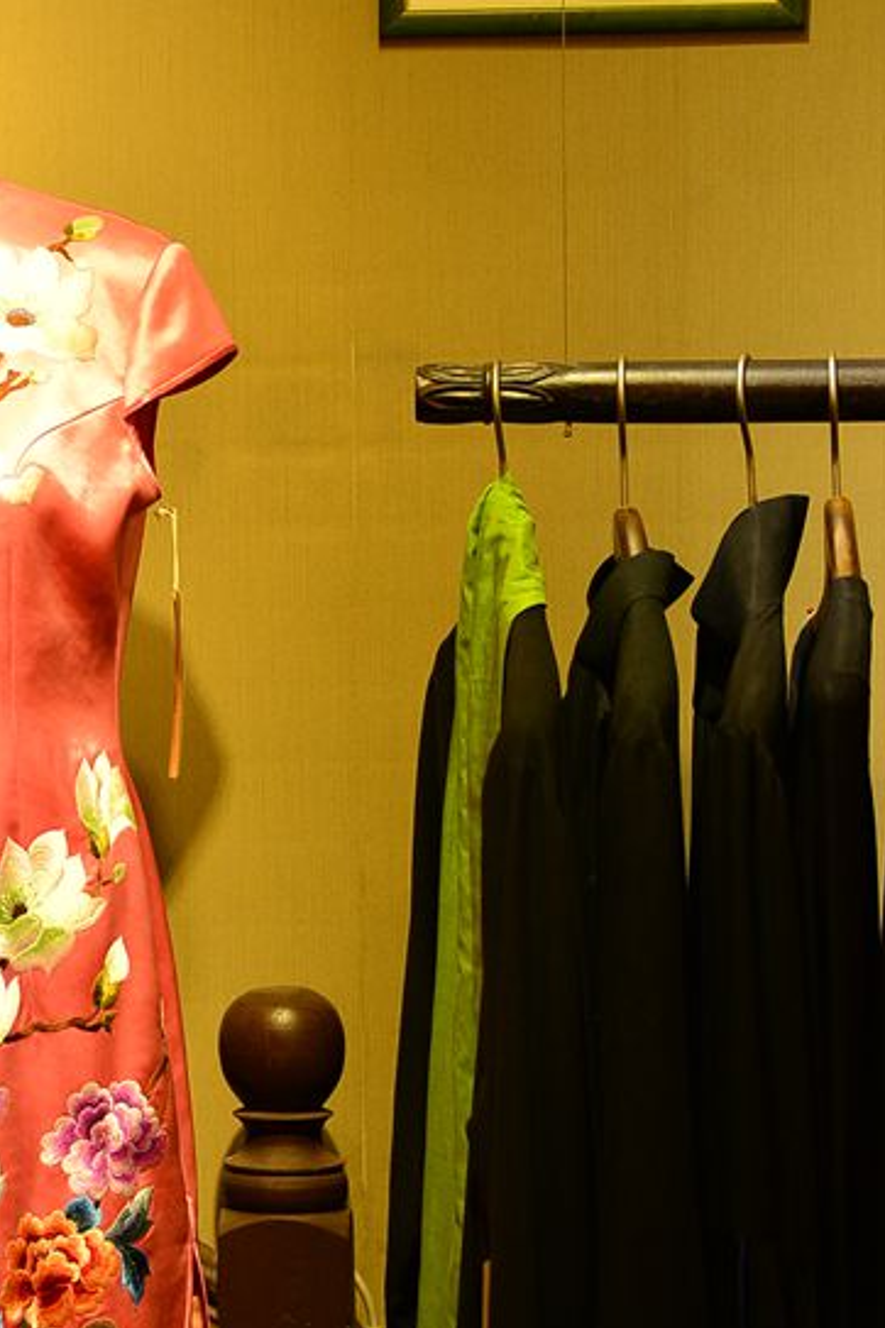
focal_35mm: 128
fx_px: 4720
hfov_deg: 10.6
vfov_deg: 16.0
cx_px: -81
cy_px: 580
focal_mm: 58
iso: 800
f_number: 4
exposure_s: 1/60
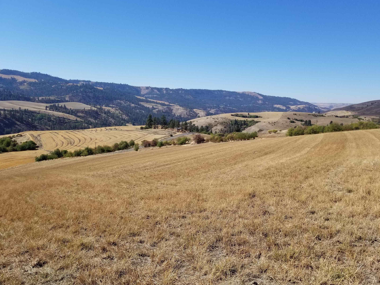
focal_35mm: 28
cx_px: 200
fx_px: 307
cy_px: 148
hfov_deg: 63.4
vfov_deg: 49.7
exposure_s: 1/2688
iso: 50
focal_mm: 4.3
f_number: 1.7
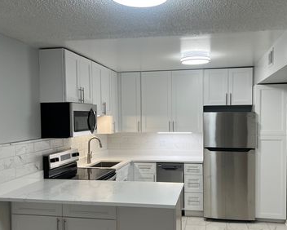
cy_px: 126
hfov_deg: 50.2
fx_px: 306
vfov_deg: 41.1
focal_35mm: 36
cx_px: 155
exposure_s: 1/118
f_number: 1.5
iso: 50
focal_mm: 5.7
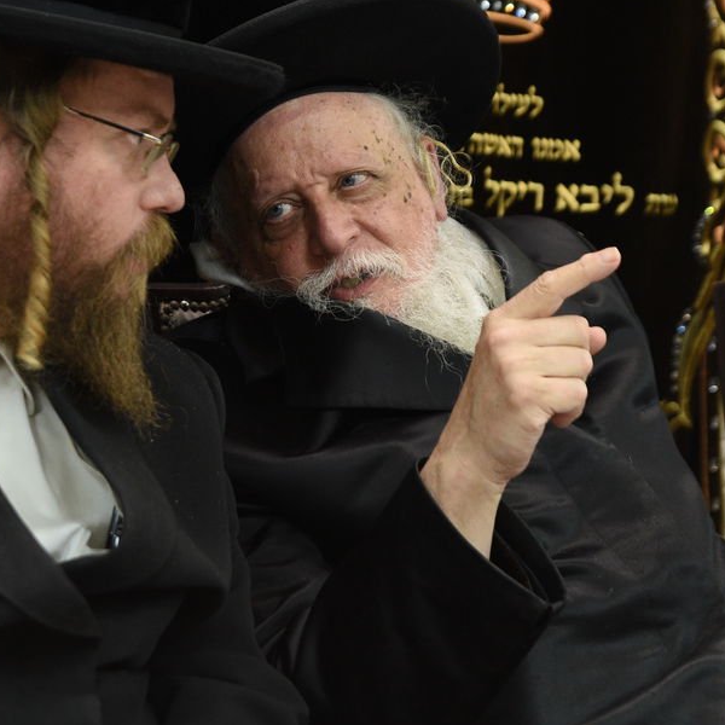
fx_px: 2820
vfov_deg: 14.6
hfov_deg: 14.6
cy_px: 300
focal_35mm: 119
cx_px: 156
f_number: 3.5
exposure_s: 1/125
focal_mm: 60
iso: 1600
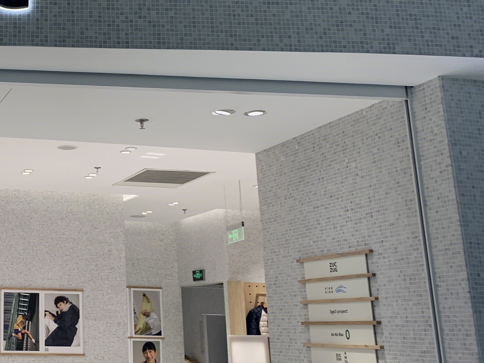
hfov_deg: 31.9
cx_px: 8
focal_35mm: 56
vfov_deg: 25.9
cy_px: 110
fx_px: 783
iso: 50
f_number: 1.8
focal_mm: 4.25
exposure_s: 1/121
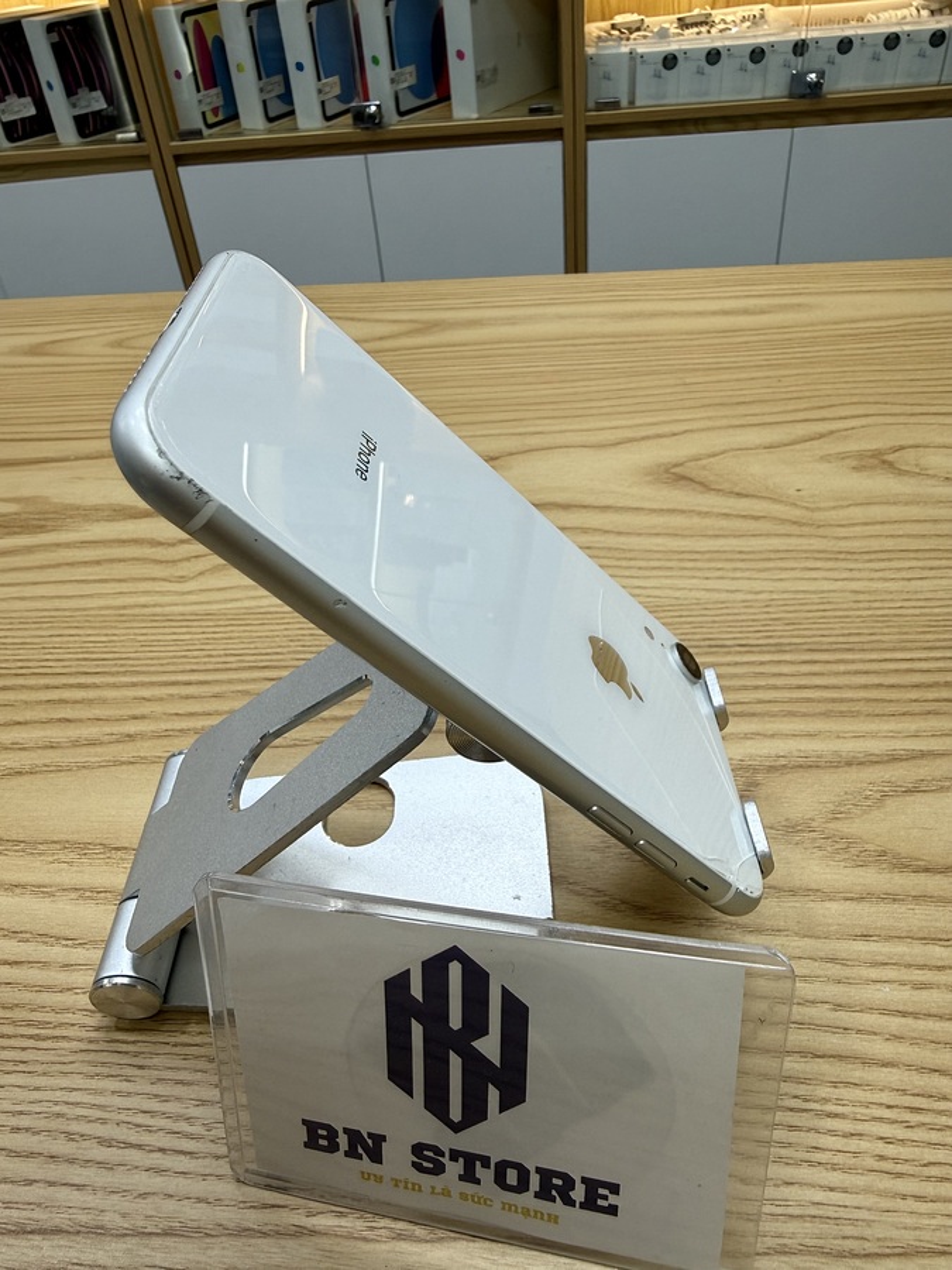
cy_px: 635
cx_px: 476
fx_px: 880
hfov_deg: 56.8
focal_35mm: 24
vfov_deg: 71.6
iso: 64
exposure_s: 1/120
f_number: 2.2
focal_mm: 2.22
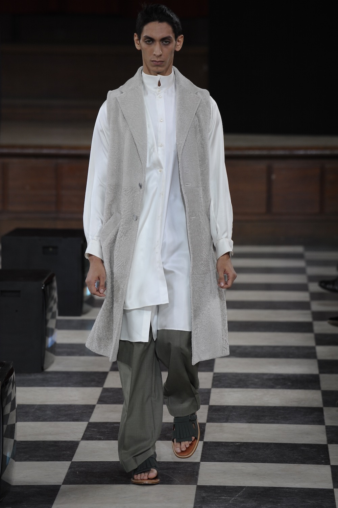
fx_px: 2820
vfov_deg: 10.3
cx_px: 169
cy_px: 254
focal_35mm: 200
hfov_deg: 6.9
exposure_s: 1/500
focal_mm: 200
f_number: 4.5
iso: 1000
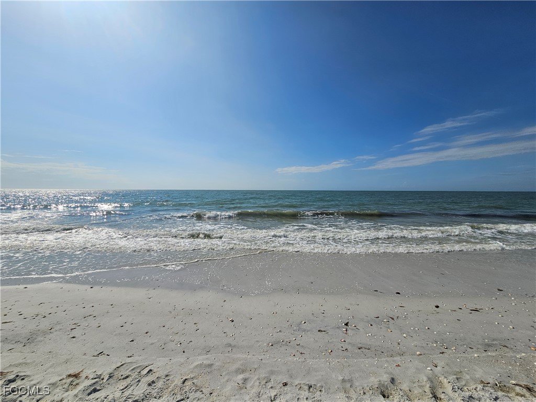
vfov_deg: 89.9
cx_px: 268
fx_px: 201
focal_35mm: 13
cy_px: 201
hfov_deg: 106.2
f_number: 2.2
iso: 50
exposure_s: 1/8457
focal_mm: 2.2
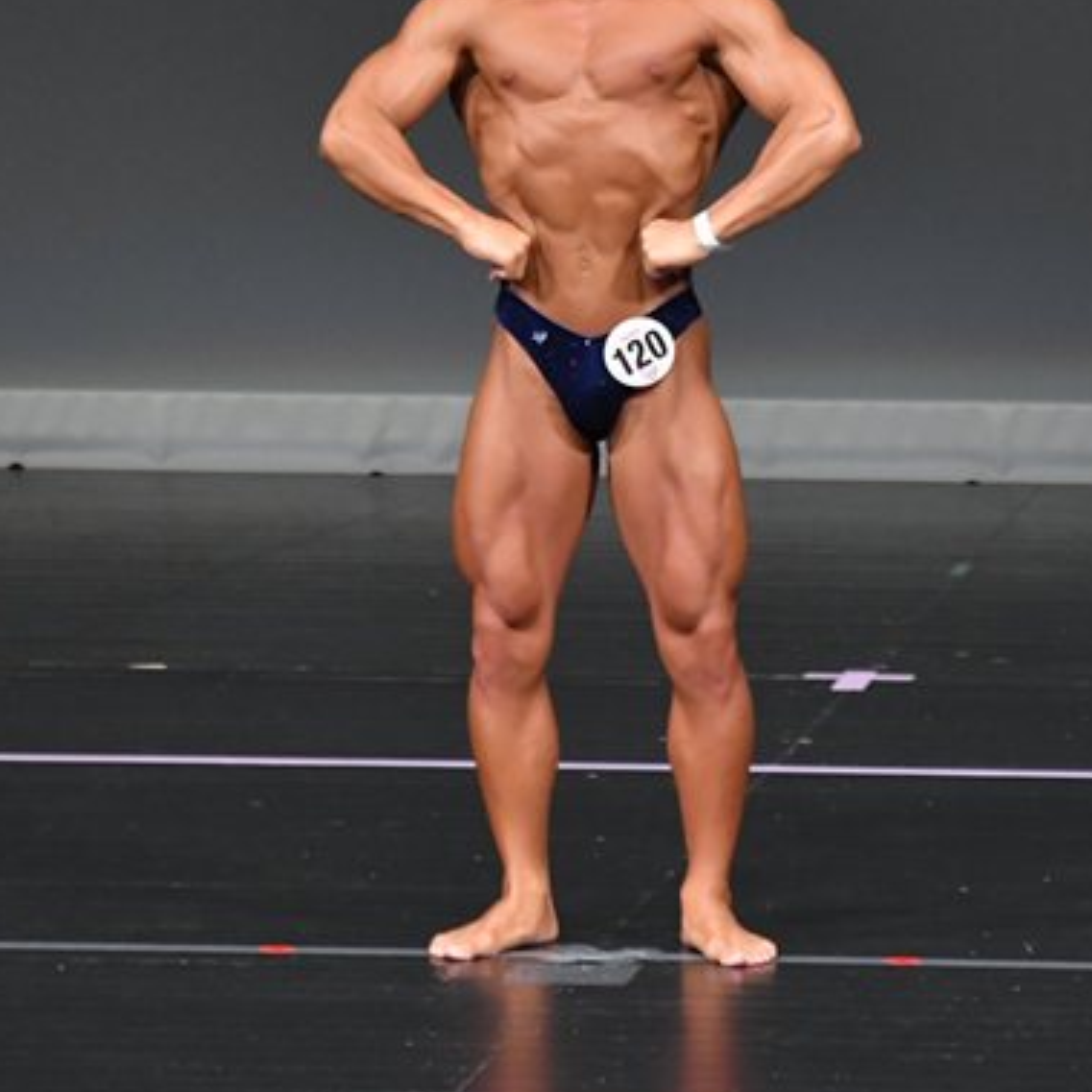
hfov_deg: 2.9
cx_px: 638
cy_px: 403
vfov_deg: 2.9
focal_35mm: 600
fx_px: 21414
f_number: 5.6
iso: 4000
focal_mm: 230
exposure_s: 1/400
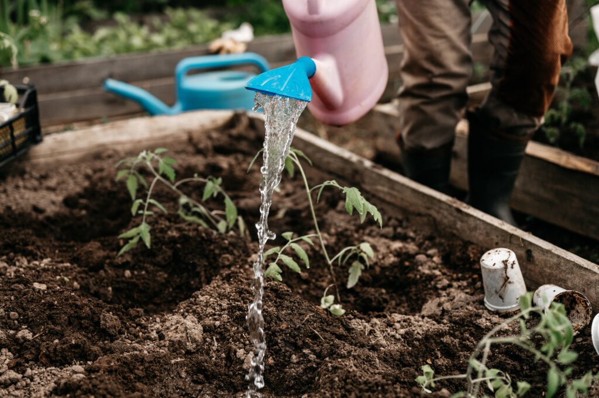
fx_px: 831
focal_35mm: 50
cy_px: 199
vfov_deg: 26.9
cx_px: 300
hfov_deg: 39.6
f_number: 2.5
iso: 100
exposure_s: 1/1000
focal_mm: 50
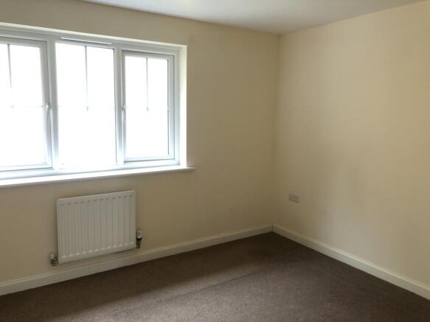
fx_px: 348
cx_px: 215
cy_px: 161
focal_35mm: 28
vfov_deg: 49.7
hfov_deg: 63.5
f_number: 1.8
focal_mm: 4
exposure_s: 1/17
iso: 50
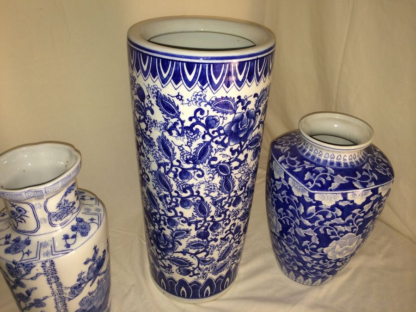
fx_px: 361
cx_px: 208
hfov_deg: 60.0
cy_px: 156
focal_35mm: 30
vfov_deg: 46.8
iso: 50
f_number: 2.2
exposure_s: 1/30
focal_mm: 4.12
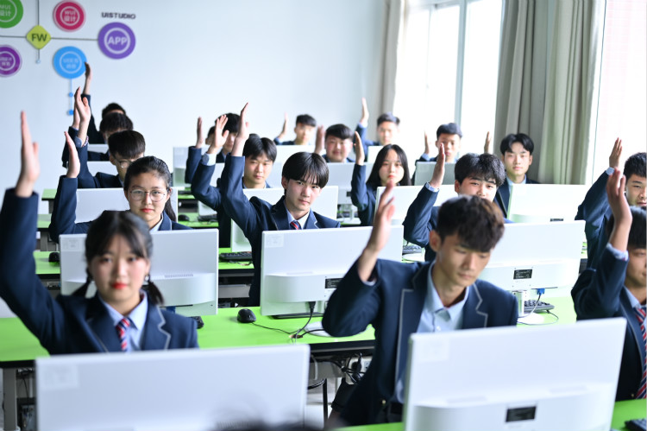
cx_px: 324
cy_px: 216
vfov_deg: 27.0
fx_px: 898
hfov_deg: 39.6
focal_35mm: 50
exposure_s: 1/100
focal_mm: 50
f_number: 2
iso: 320
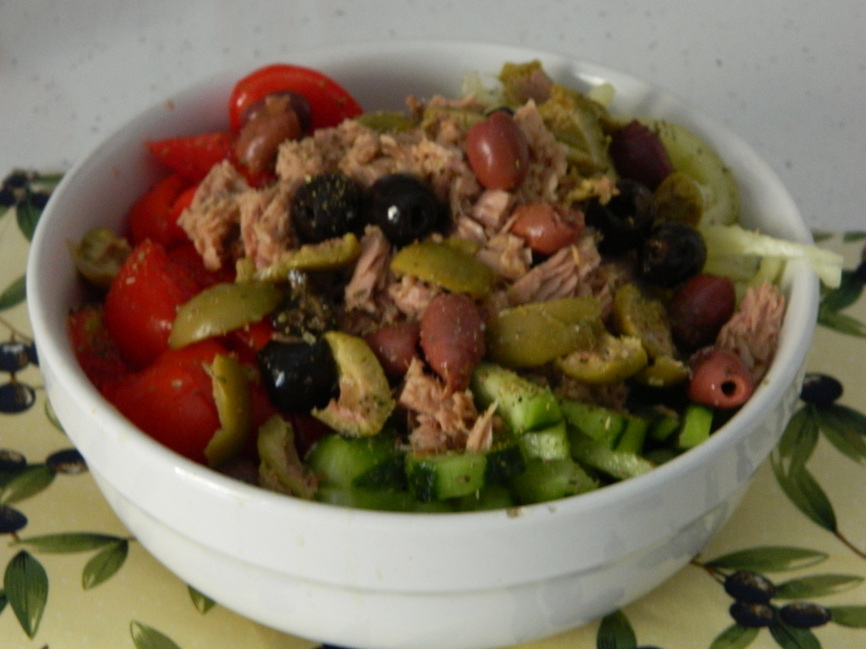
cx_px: 433
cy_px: 324
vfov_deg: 21.0
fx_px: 1751
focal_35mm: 70
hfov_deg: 27.8
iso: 400
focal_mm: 12.6
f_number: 4
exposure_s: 1/5
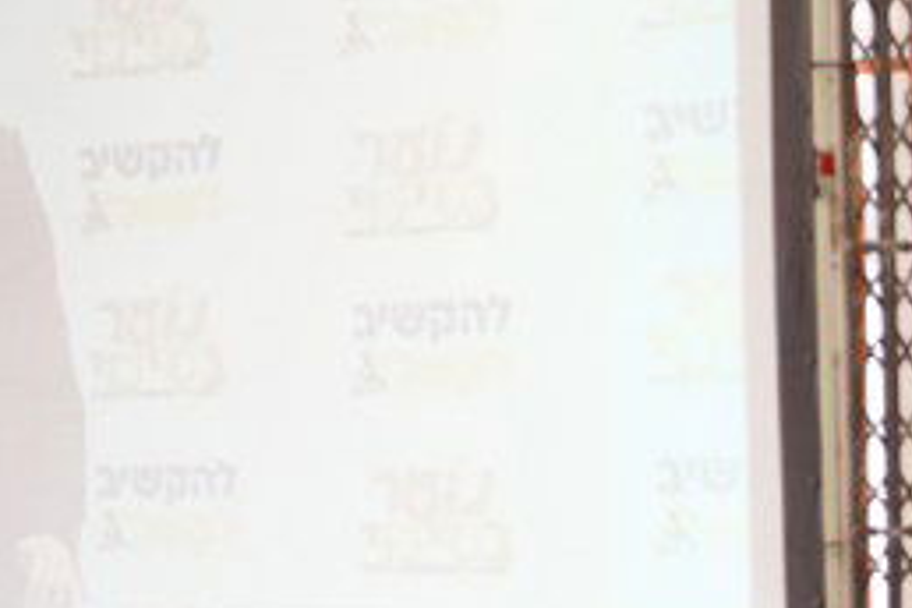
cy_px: 854
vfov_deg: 6.4
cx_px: 1269
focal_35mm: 211
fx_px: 5345
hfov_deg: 9.5
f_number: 3.5
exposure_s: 1/125
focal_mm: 68
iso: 1600
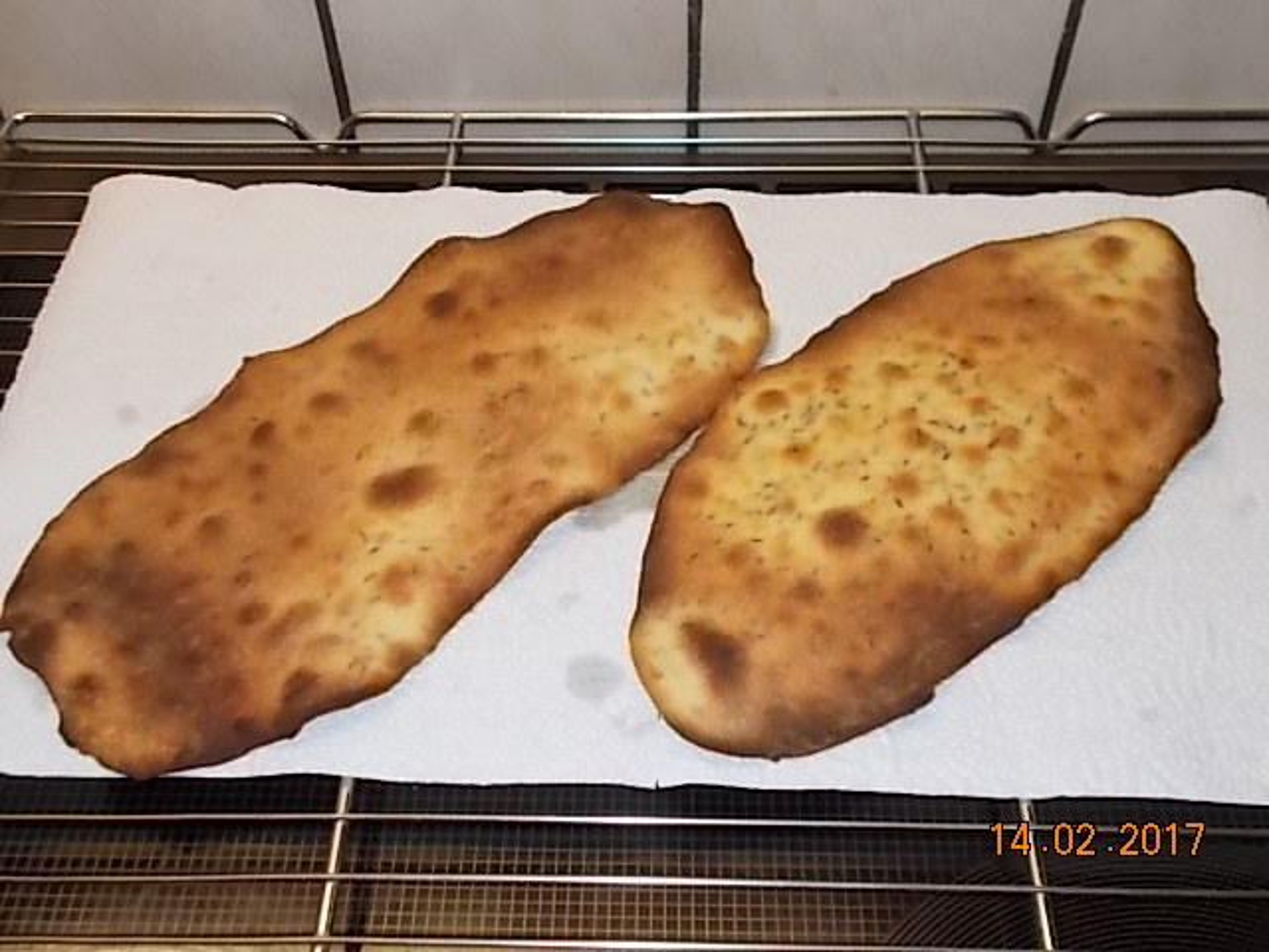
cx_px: 634
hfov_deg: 47.9
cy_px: 476
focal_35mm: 39
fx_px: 1430
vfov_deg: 36.8
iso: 200
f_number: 3.9
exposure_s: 1/30
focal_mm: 6.9
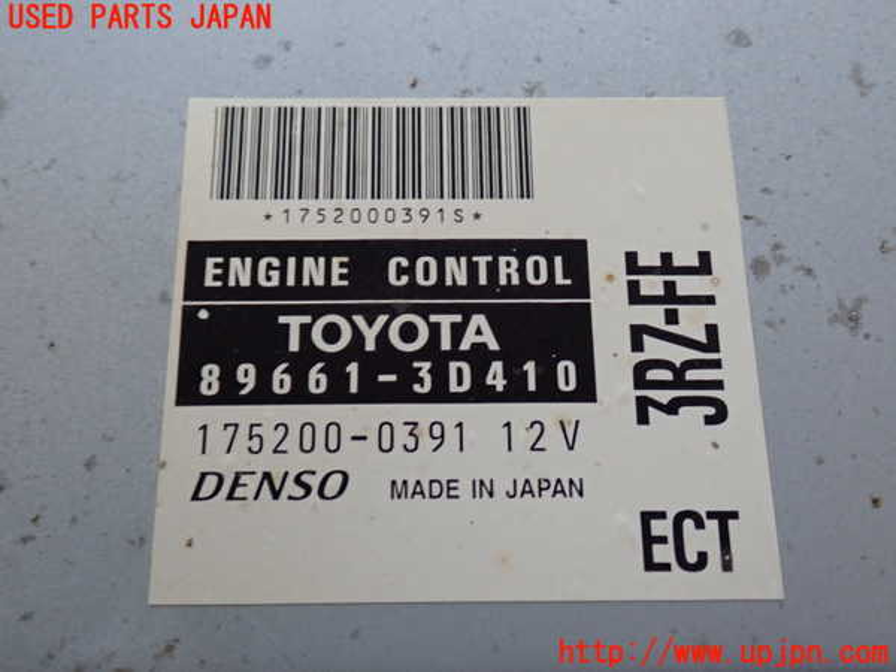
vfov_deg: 39.7
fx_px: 932
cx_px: 448
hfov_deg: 51.4
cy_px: 336
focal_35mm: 36
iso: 400
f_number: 2.5
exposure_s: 1/40
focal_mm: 6.37
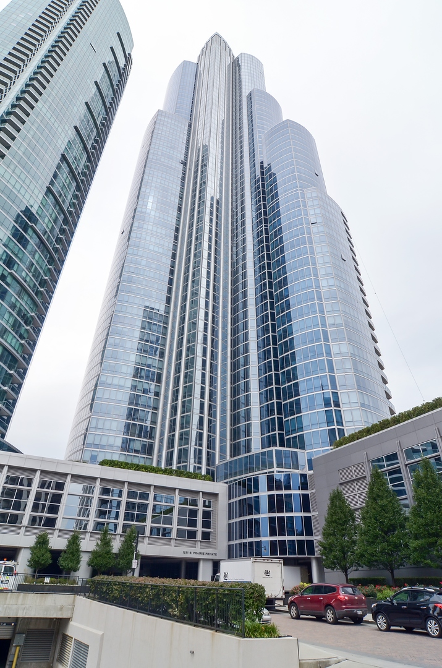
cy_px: 334
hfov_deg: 59.3
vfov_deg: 81.3
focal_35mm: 21
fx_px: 389
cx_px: 221
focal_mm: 14
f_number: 11
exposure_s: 1/250
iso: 320
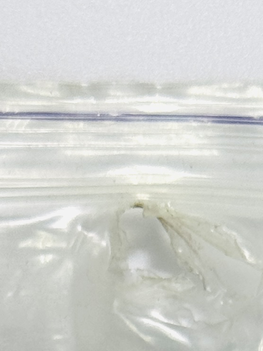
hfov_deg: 5.7
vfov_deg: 7.2
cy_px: 799
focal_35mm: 261
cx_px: 170
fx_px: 2646
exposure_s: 1/100
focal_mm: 6.76
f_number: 1.78
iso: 50
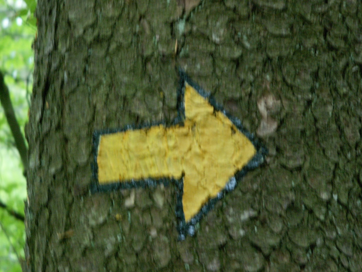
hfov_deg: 13.0
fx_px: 1590
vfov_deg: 9.8
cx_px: 181
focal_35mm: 152
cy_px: 136
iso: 160
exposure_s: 1/4
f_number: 4
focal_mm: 24.91
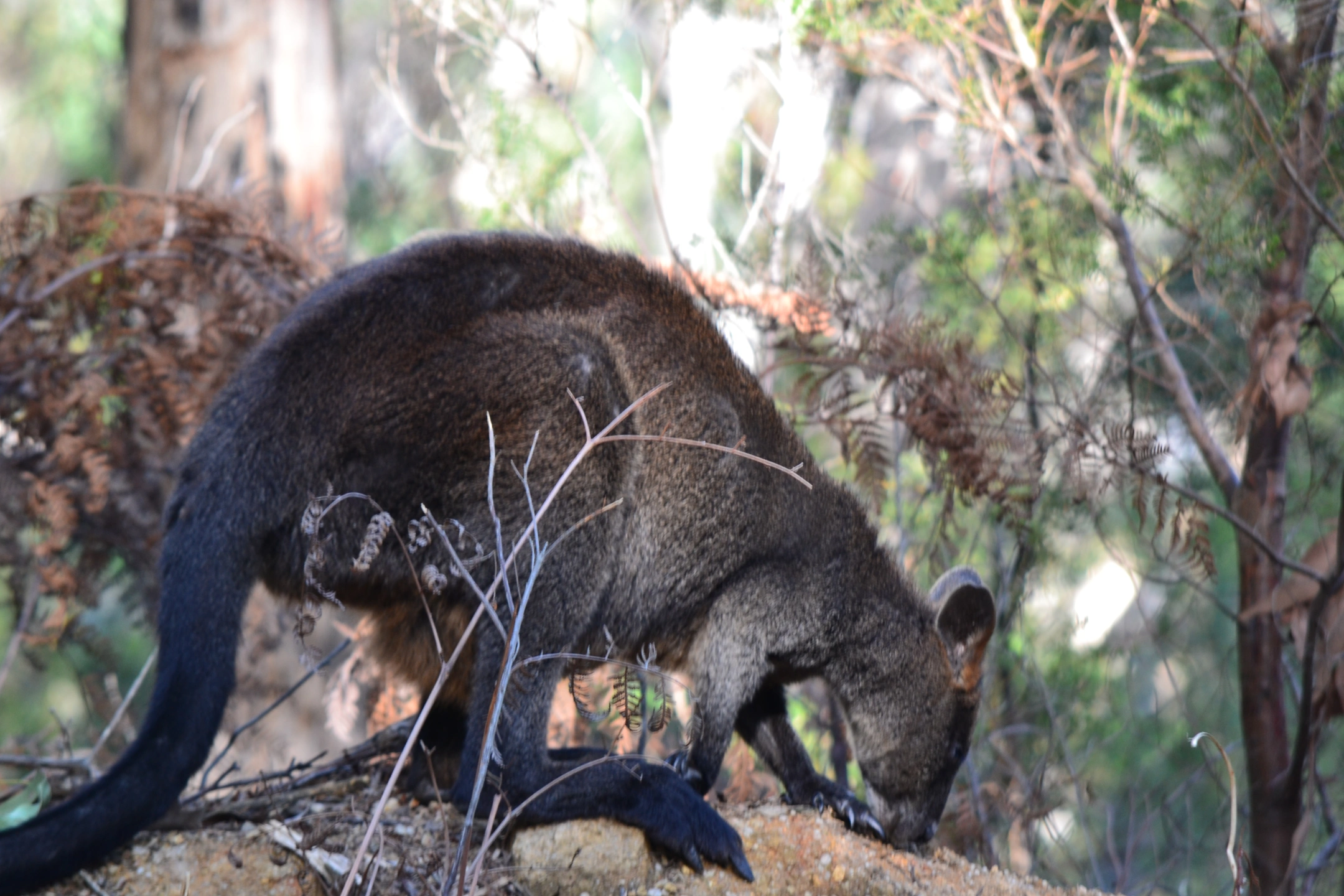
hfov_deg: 4.6
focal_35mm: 450
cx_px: 672
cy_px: 448
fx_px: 16799
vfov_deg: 3.1
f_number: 8
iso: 400
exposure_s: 1/60
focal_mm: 300
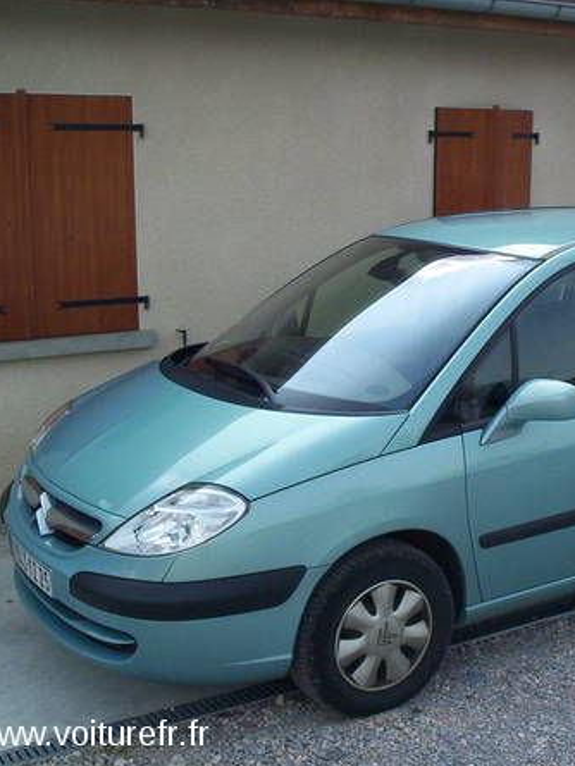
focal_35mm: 51
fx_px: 1129
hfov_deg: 27.9
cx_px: 468
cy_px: 384
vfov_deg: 37.5
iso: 100
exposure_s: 1/341
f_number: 4.5
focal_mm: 4.99
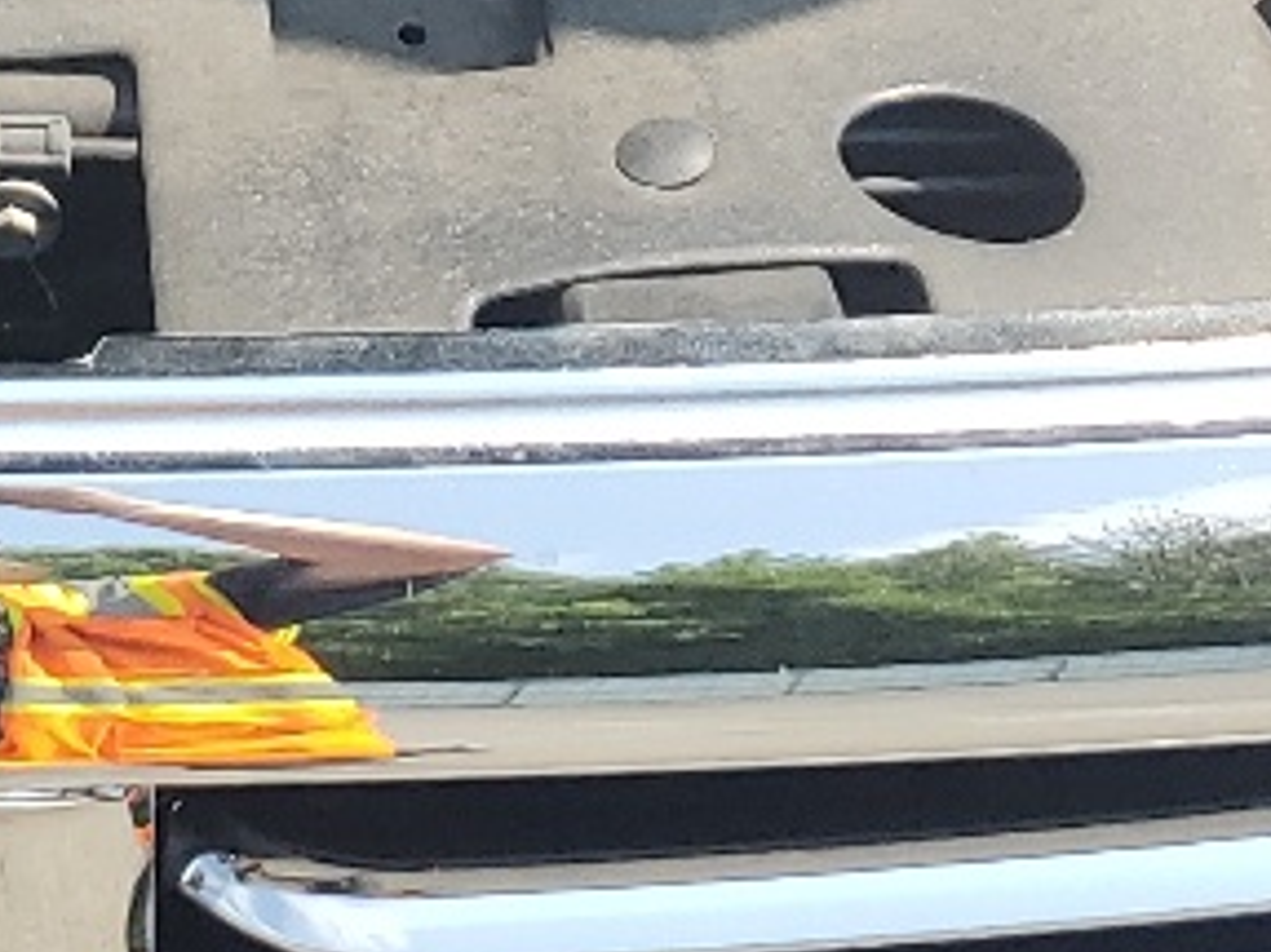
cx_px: -270
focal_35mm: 145
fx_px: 5322
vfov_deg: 9.4
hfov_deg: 13.2
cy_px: -1103
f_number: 1.5
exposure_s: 1/1429
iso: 50
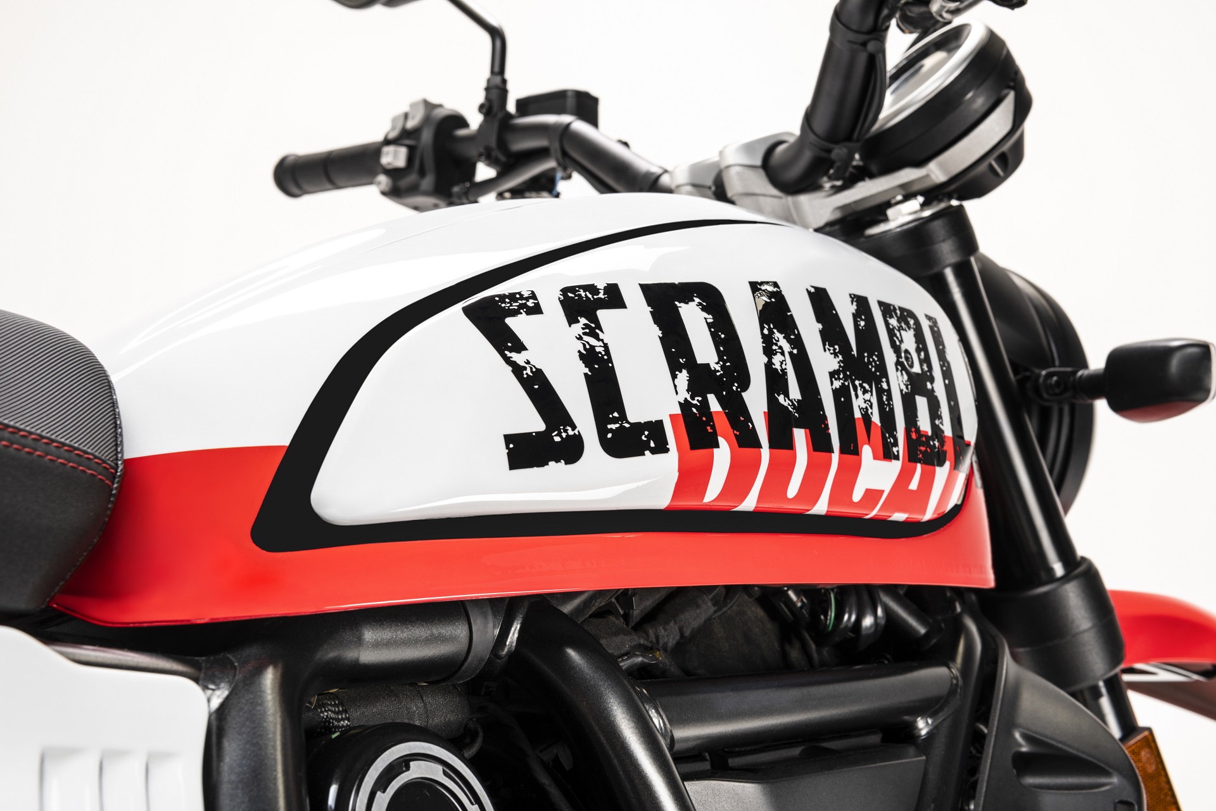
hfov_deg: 38.2
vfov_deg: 26.0
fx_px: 1756
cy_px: 406
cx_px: 608
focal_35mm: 52
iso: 100
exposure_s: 1/160
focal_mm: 52
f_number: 14
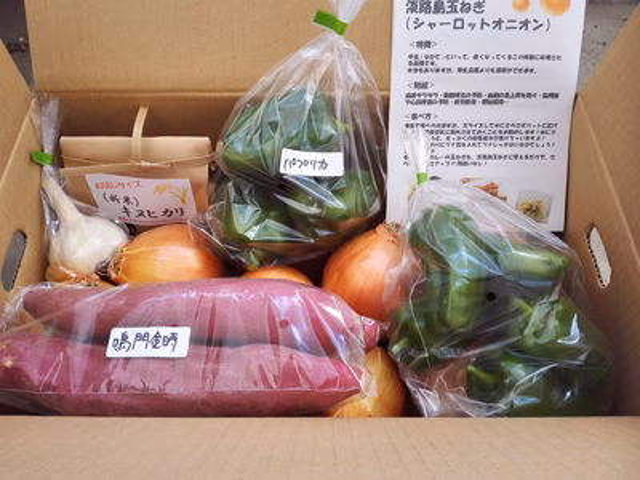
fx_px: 536
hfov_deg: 61.7
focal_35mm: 29
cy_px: 240
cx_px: 320
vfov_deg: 48.2
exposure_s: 1/50
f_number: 2
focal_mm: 3.8
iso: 125
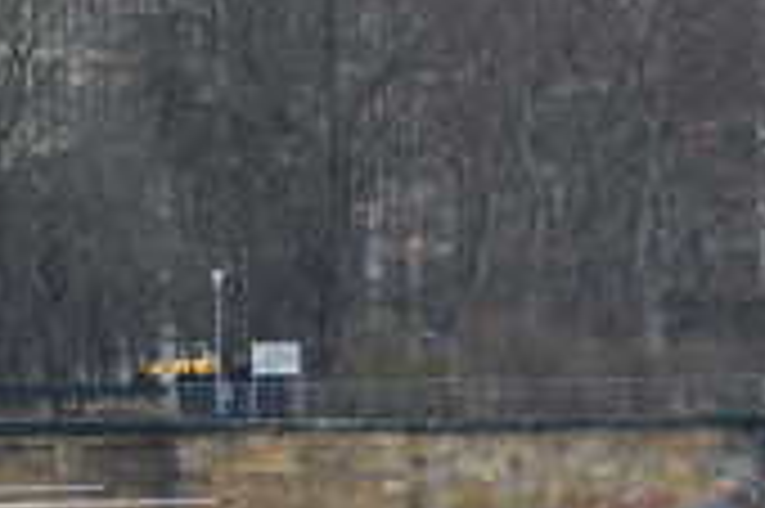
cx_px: 824
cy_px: 1029
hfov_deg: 3.6
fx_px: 11999
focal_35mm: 565
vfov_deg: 2.4
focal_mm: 85
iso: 1250
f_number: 5.6
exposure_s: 1/500
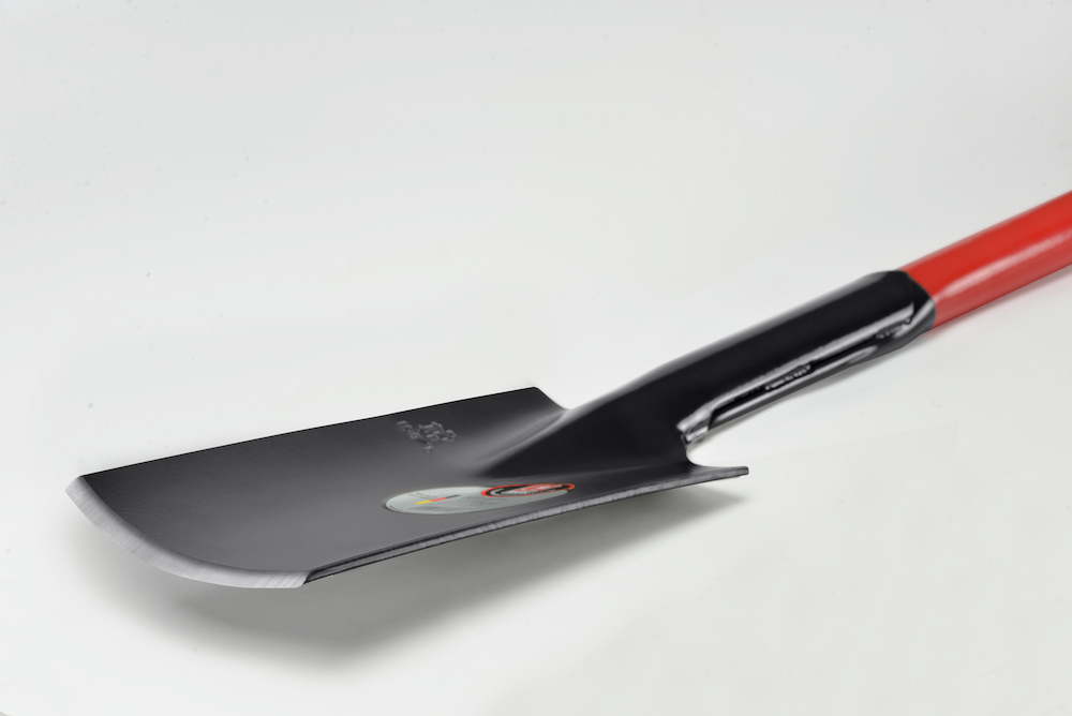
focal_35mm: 125
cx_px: 536
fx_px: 3724
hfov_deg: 16.4
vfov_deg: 11.0
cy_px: 358
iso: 200
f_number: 16
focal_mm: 125
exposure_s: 1/5
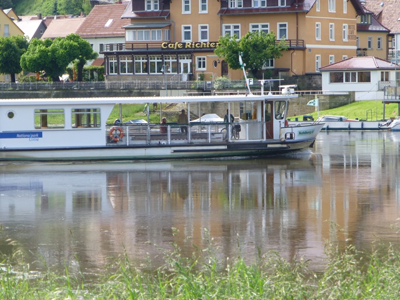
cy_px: 150
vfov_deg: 8.4
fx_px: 2034
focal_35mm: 176
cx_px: 200
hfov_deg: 11.2
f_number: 5.4
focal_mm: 31.3
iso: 100
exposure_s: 1/200
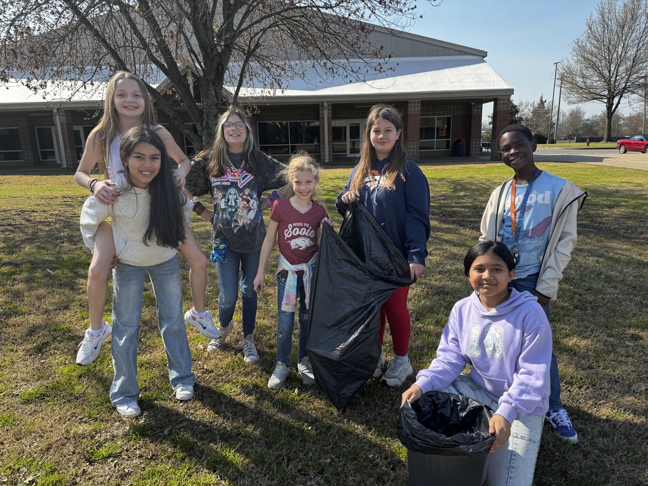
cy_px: 243
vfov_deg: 56.8
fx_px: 449
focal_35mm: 24
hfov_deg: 71.6
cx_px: 324
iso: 80
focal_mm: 6.76
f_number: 1.78
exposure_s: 1/1678
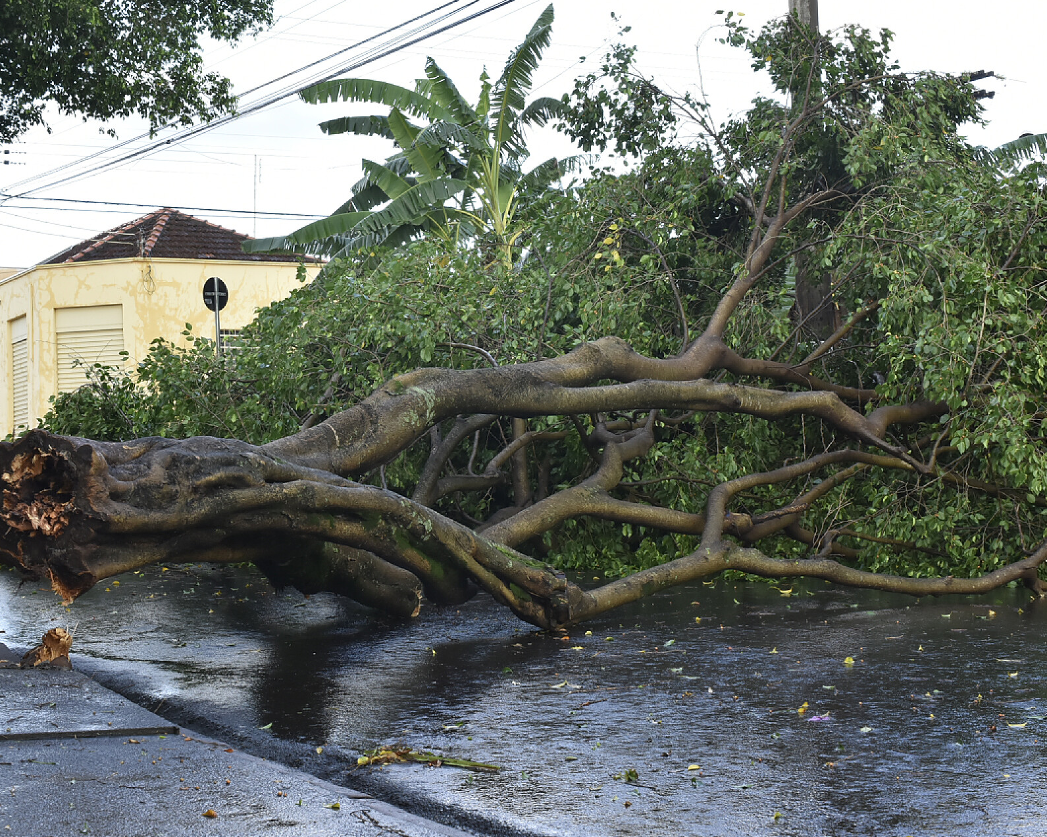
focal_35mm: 68
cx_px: 506
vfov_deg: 22.5
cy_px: 420
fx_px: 2107
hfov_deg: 27.9
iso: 640
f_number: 11
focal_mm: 40
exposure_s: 1/40
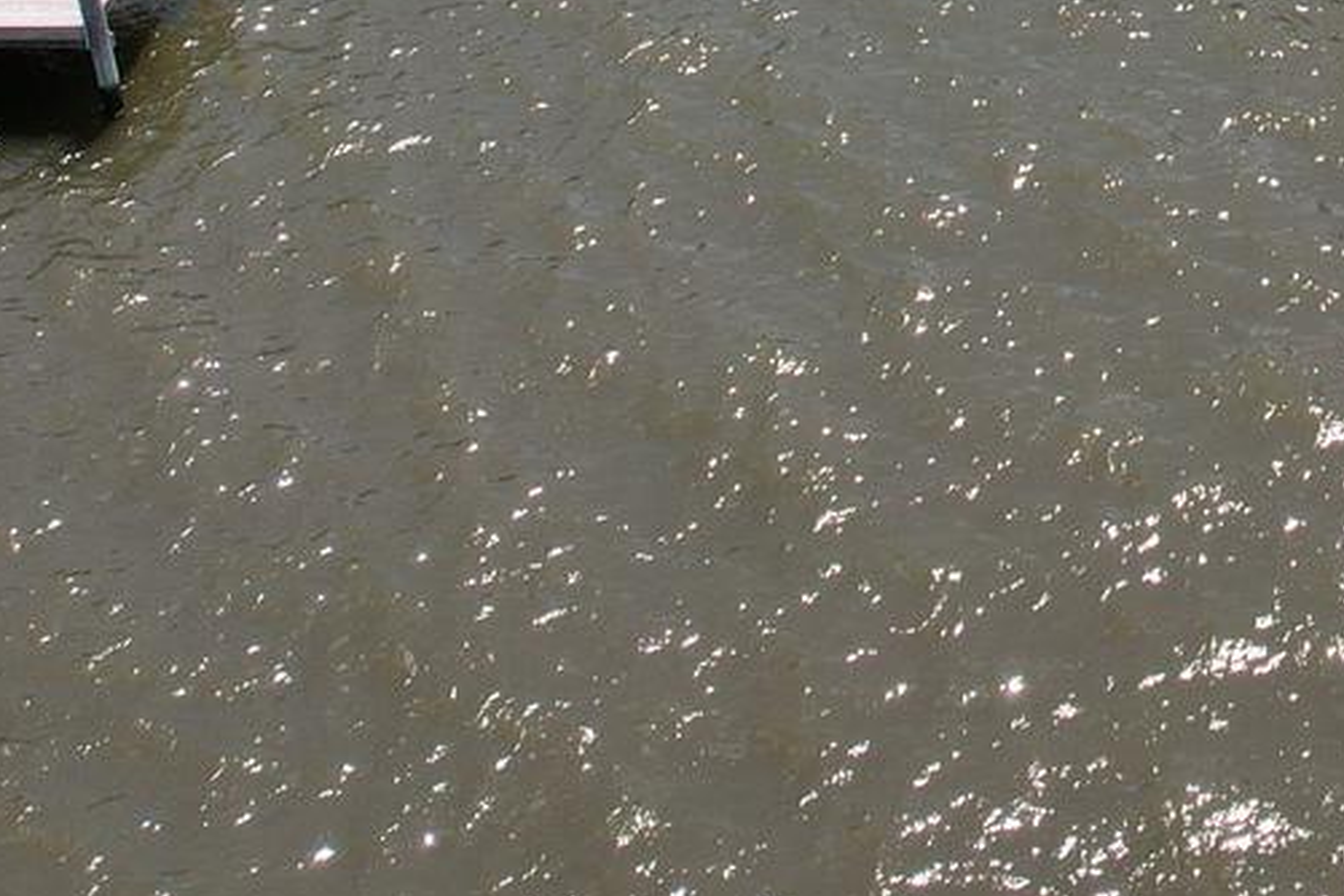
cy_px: -734
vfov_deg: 13.6
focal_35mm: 90
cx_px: 1615
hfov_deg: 21.1
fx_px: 3360
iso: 150
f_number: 2.8
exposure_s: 1/125
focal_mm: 8.38
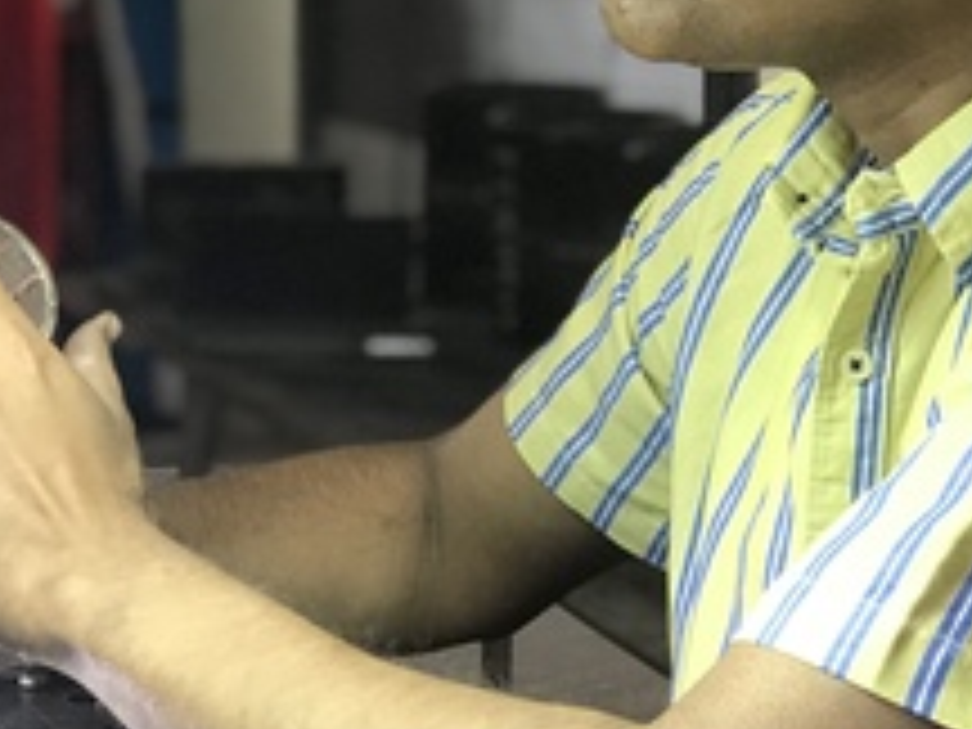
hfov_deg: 14.9
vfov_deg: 11.2
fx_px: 3706
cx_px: 450
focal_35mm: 132
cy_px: 218
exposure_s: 1/50
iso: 160
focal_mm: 6.6
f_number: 2.8
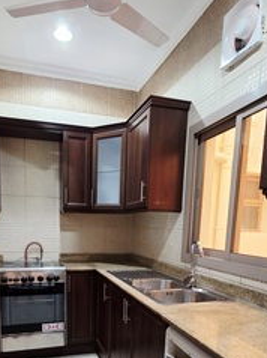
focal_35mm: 25
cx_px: 100
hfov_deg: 54.2
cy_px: 264
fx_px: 258
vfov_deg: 65.6
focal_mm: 2.2
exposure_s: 1/50.3
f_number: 1.9
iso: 200
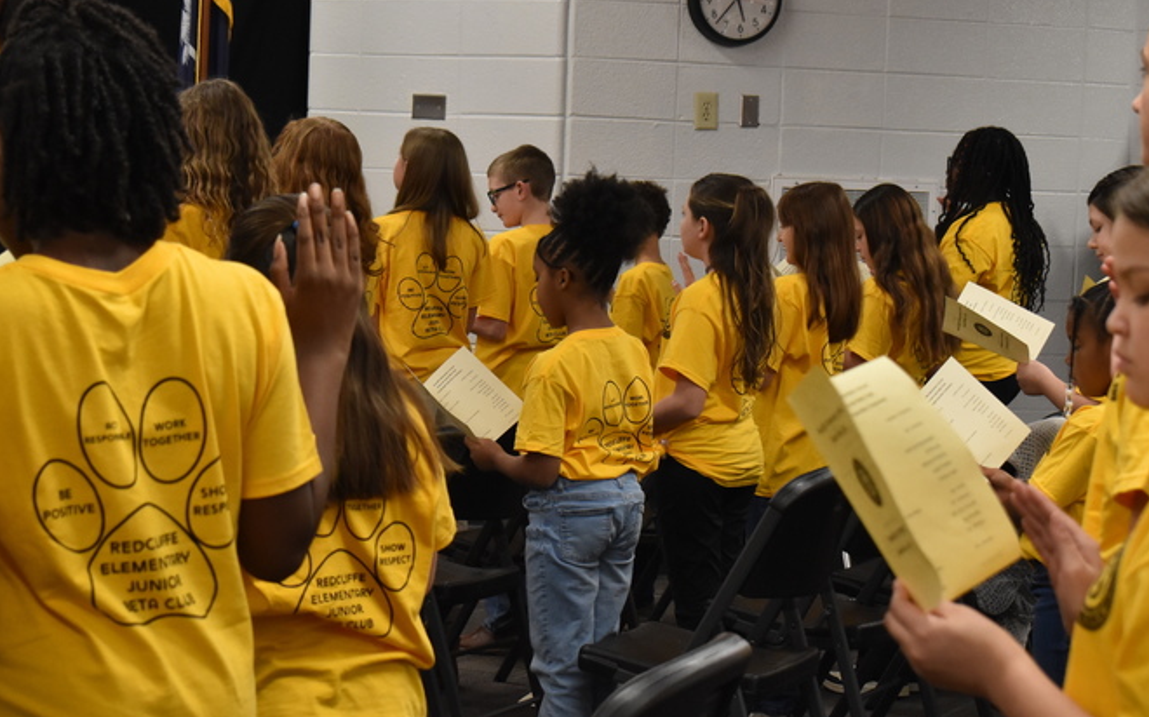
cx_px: 470
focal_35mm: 89
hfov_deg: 23.3
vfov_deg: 14.7
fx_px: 2786
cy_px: 317
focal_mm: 48
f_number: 7.1
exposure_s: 1/80
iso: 2000
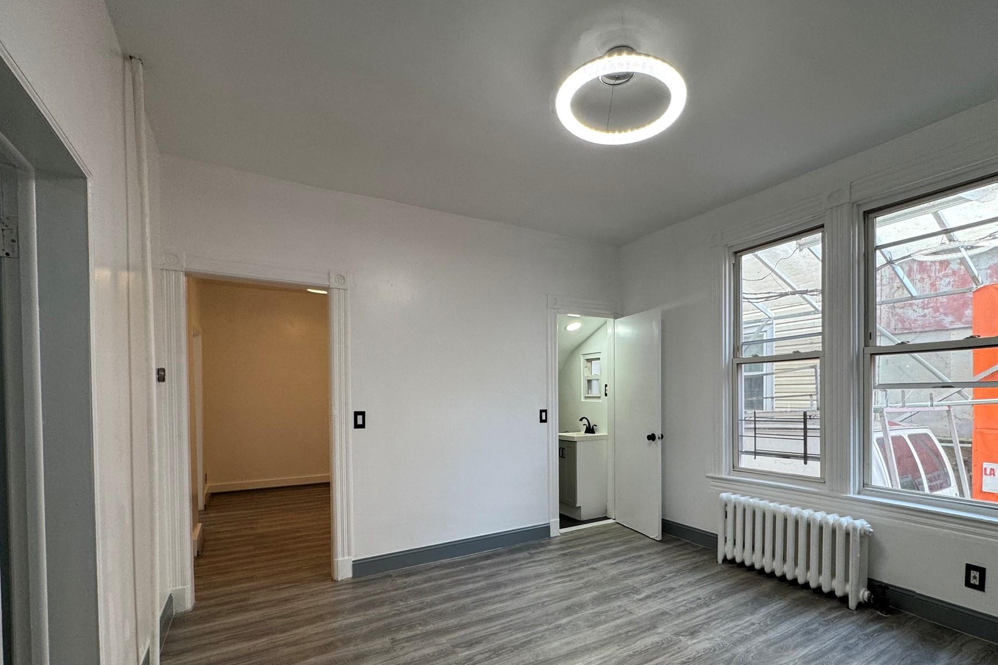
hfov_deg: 93.0
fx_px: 471
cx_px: 549
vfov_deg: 69.6
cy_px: 402
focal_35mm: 17
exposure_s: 1/120
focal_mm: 2.22
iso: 125
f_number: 2.2
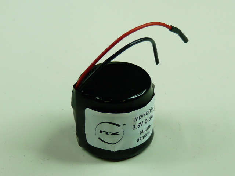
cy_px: 88
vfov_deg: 13.3
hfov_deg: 17.7
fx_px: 754
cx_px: 118
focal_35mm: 111
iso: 100
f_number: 3.4
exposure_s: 1/60
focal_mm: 11.1
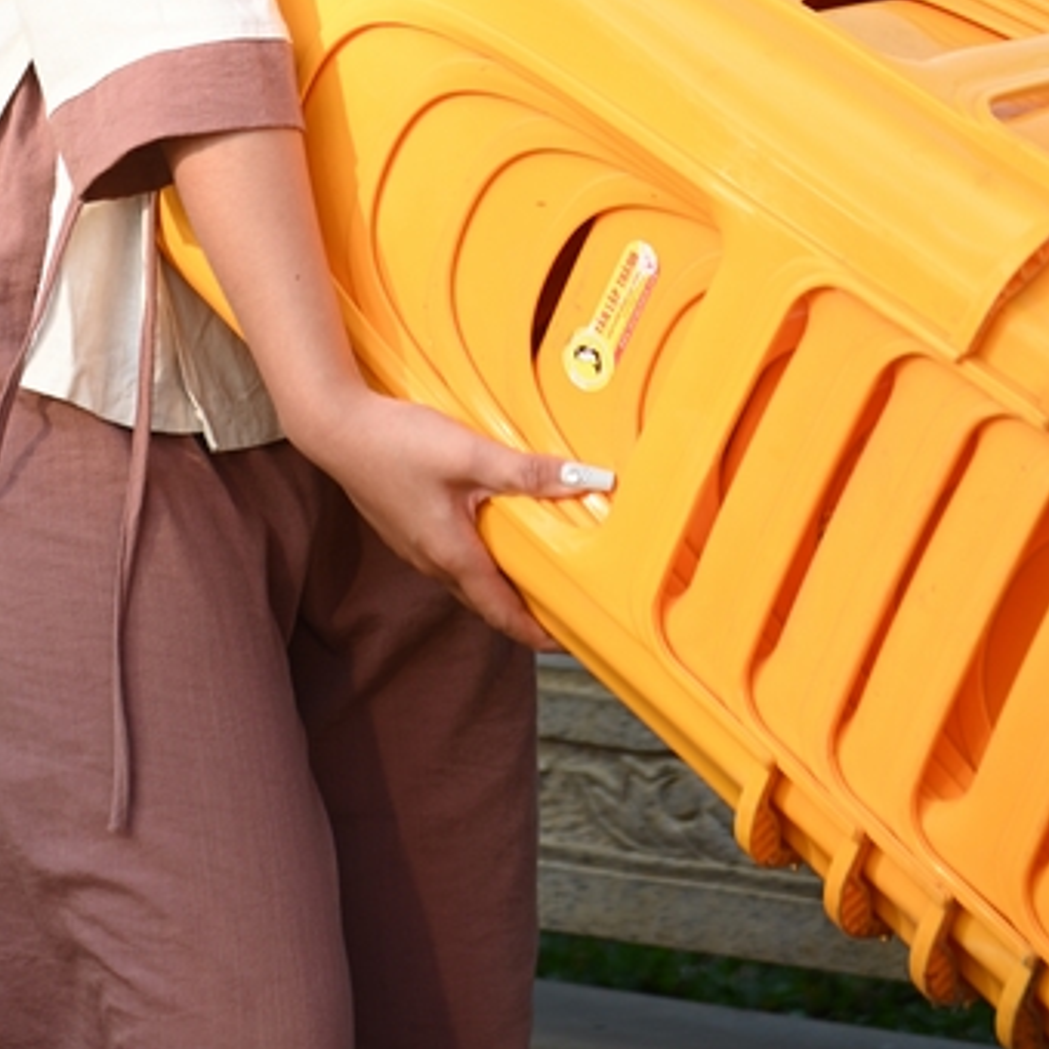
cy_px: -285
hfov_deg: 6.0
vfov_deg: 5.9
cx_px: 383
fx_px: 10045
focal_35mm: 293
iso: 160
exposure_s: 1/320
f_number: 4
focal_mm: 120
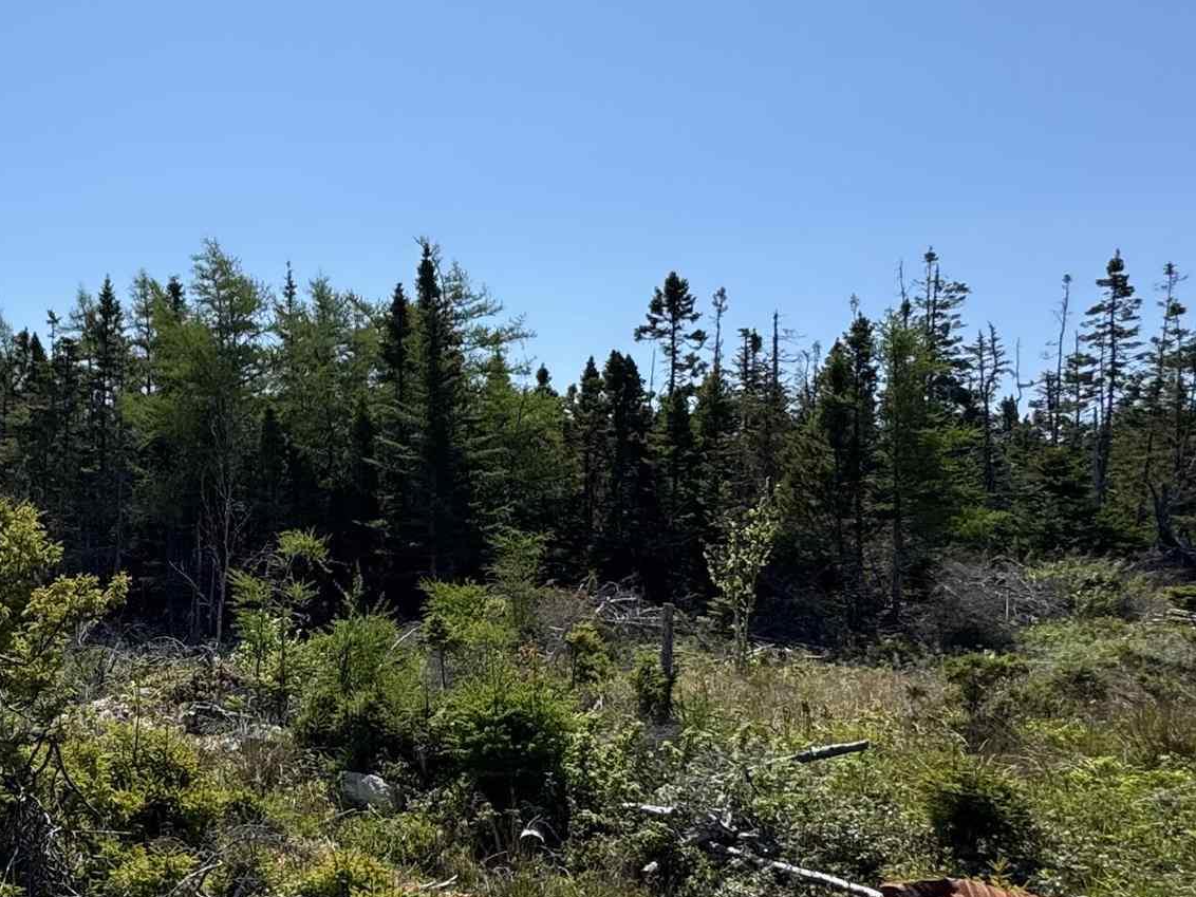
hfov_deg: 42.9
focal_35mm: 38
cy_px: 616
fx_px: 1313
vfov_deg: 37.2
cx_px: 31
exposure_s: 1/1748
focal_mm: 2.22
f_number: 2.2
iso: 40
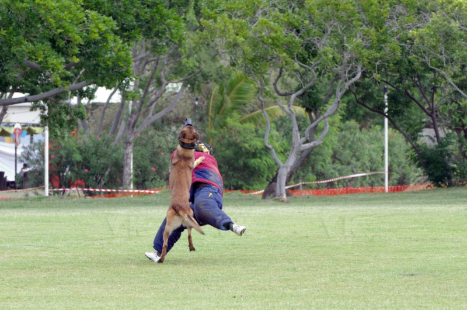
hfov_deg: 6.9
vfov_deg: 4.6
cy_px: 155
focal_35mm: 300
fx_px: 3884
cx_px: 234
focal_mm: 200
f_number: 8
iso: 800
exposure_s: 1/320
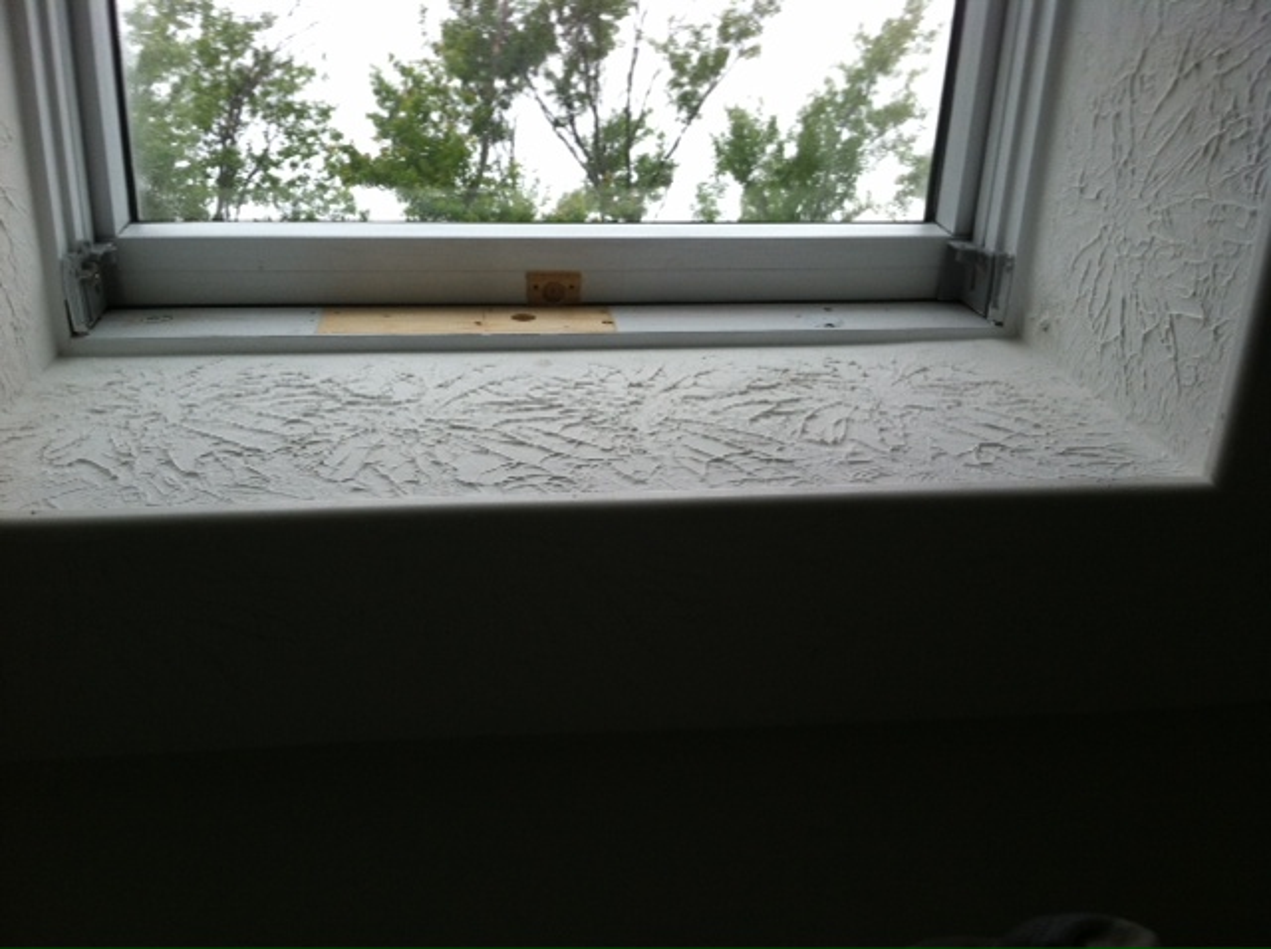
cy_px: 474
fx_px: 1283
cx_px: 636
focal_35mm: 35
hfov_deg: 52.7
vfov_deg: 40.6
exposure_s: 1/60
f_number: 2.8
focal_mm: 3.85
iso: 100
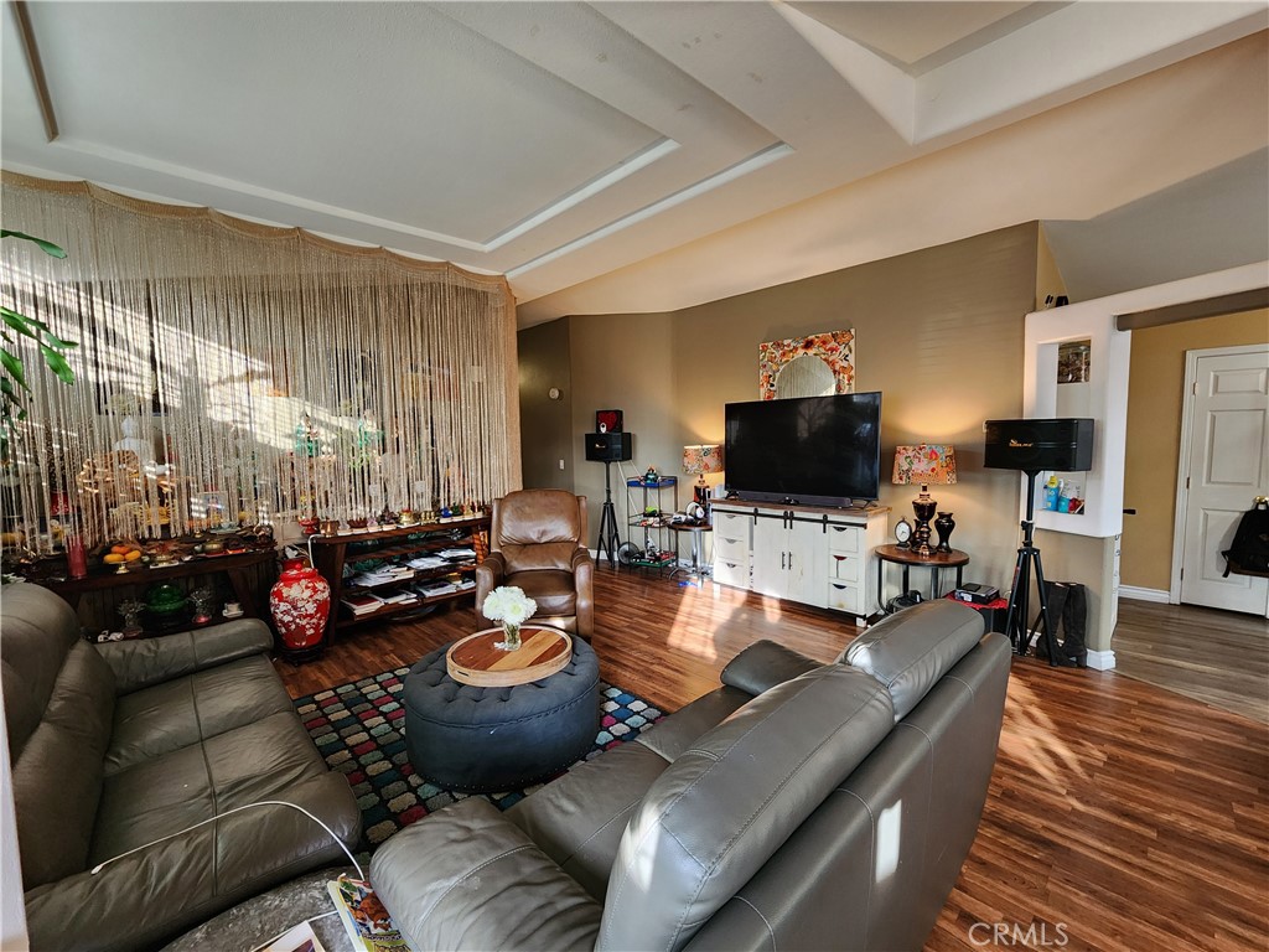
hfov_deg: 106.2
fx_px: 477
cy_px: 476
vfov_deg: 89.9
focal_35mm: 13
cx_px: 634
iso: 250
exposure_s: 1/60
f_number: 2.2
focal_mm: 2.2
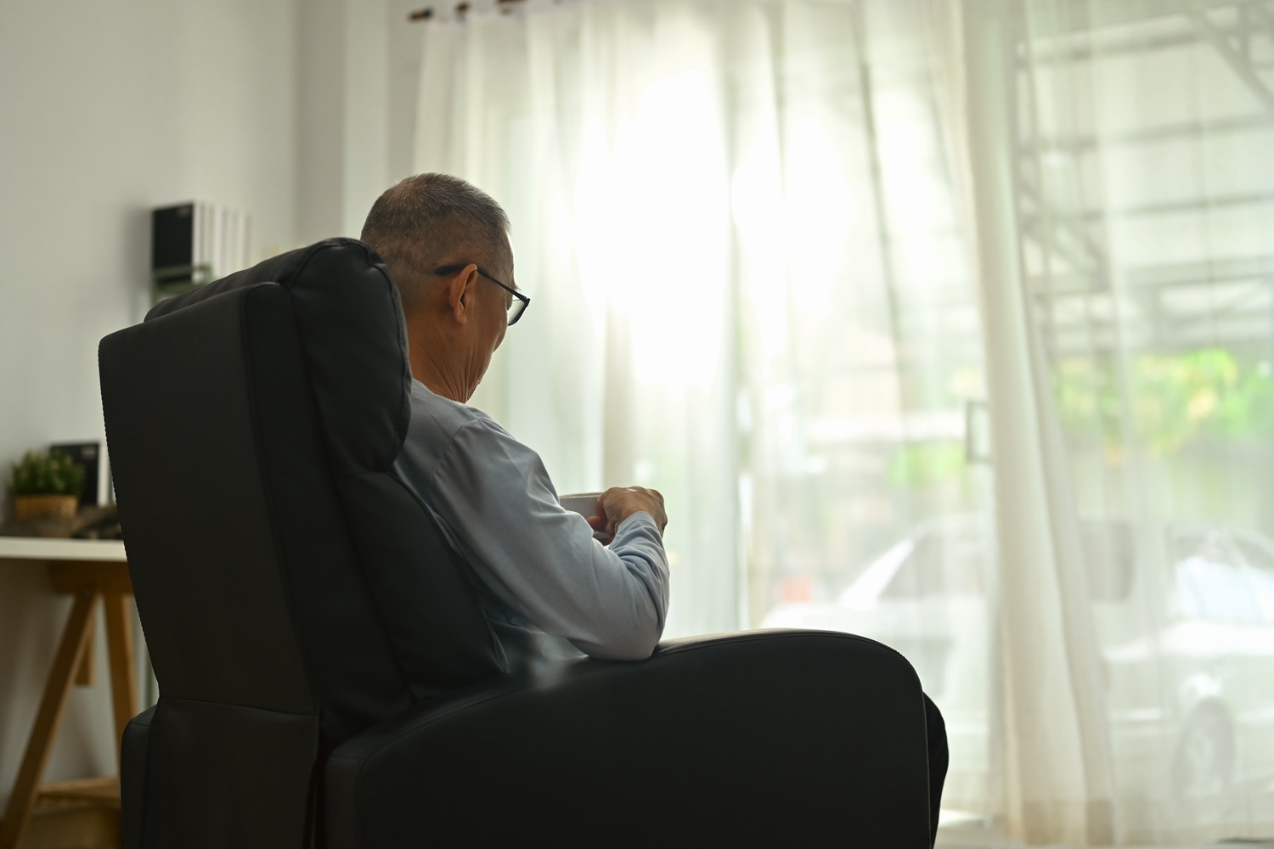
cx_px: 637
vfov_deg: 27.0
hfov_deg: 39.6
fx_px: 1769
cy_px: 424
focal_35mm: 50
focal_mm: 50
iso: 500
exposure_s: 1/250
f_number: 2.2
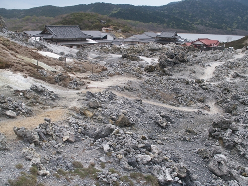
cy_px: 93
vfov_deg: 38.7
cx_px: 124
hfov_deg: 50.1
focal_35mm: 37
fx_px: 265
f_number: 7.1
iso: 50
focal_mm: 7.7
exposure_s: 1/50
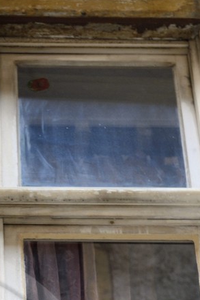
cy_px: 451
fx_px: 1818
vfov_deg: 9.2
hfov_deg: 6.2
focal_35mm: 218
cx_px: -90
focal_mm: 60
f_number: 4.5
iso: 400
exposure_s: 1/125
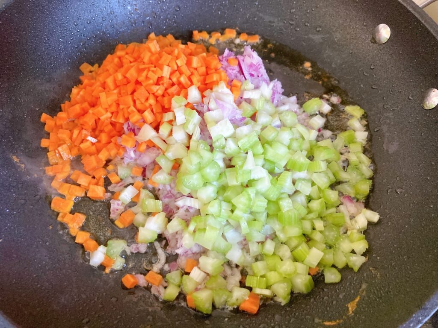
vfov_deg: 49.7
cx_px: 219
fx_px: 354
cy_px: 164
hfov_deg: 63.4
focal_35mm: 28
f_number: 1.8
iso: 320
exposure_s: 1/60
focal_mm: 3.99
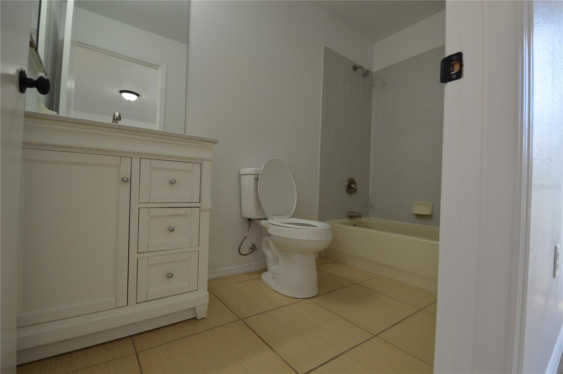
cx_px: 282
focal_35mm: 15
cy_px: 187
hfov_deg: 100.5
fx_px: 234
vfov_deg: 77.2
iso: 400
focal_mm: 10
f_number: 5
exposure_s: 1/100
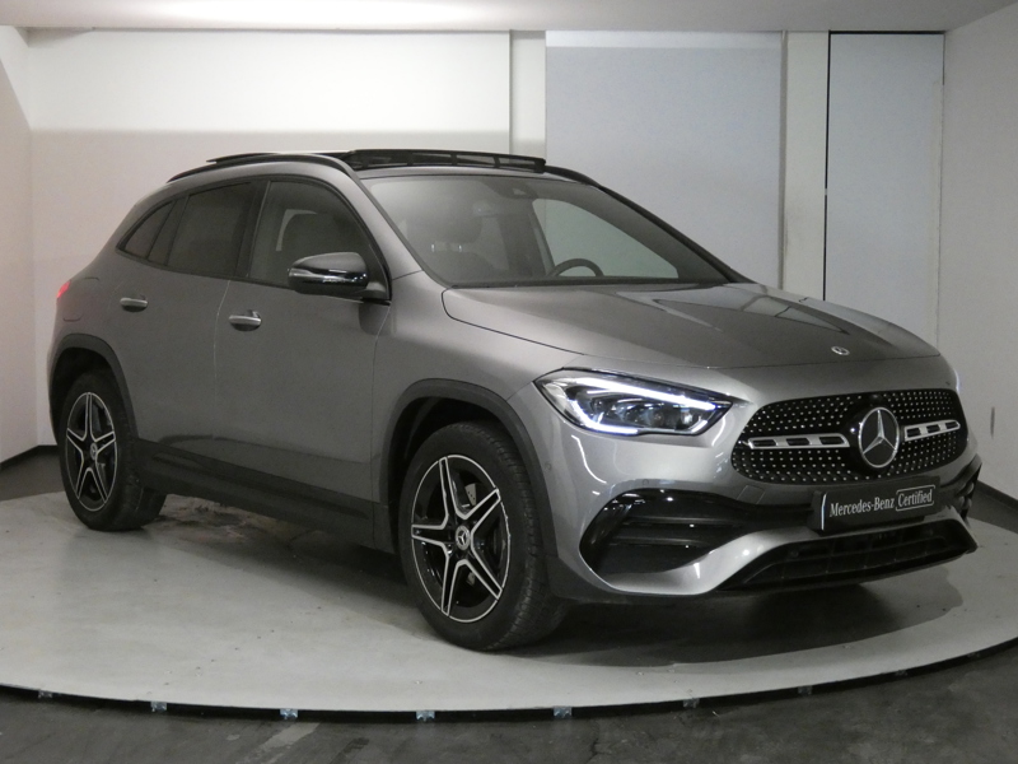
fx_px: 1617
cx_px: 509
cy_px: 382
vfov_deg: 26.6
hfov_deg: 34.9
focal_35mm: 55
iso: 1250
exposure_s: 1/80
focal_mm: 9.9
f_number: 4
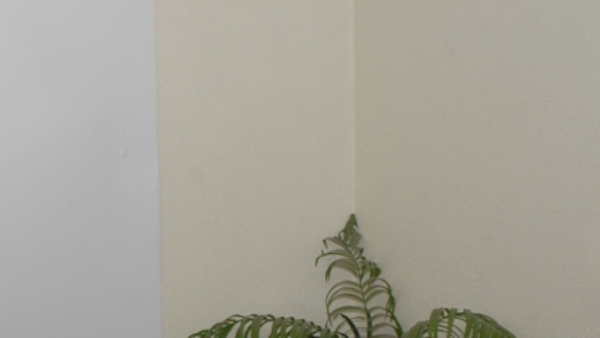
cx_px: 123
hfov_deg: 17.9
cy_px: 331
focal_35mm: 119
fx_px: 1894
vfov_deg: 10.1
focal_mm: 42
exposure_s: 1/60
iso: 640
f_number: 7.1
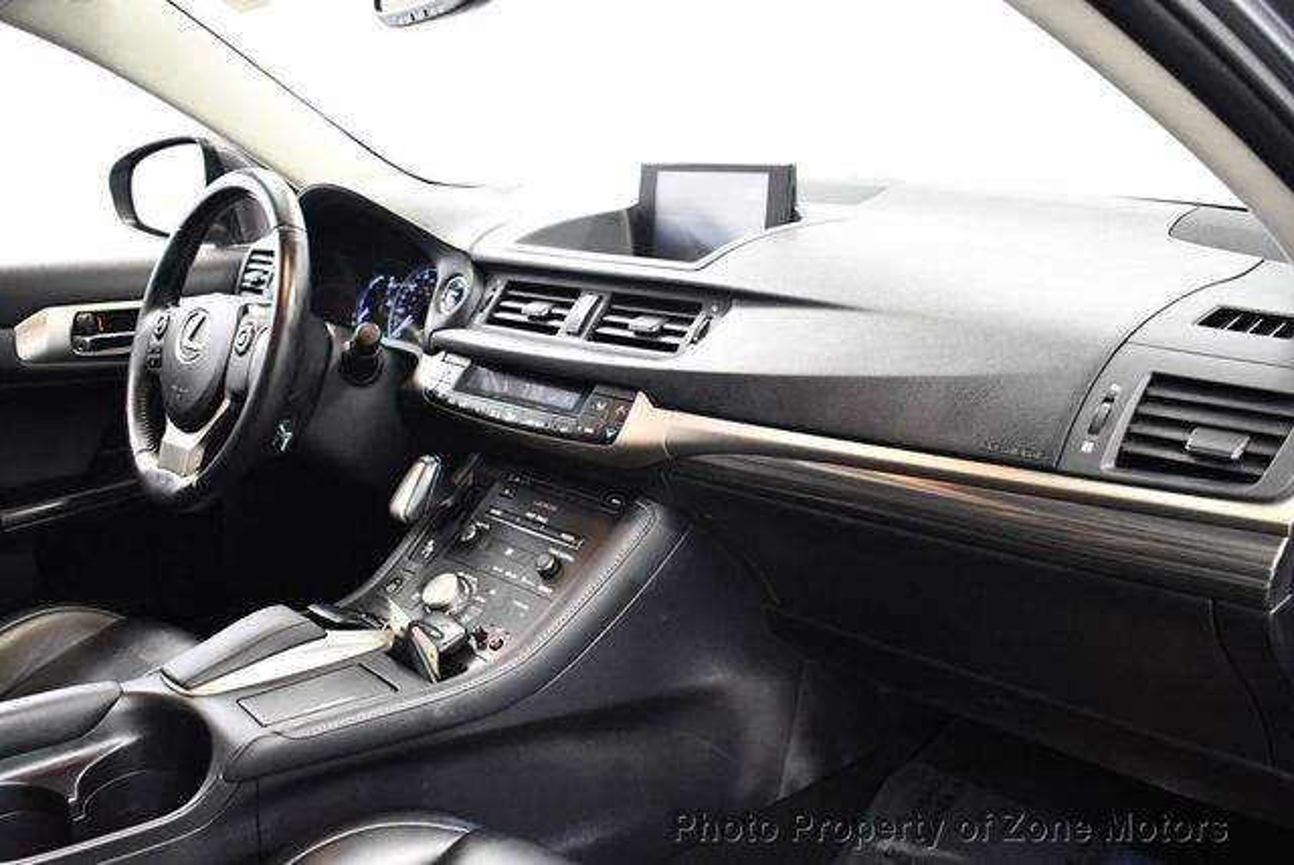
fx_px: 1295
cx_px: 647
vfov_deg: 36.9
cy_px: 432
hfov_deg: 53.1
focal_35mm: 36
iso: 3200
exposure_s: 1/60
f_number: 3.5
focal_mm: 18
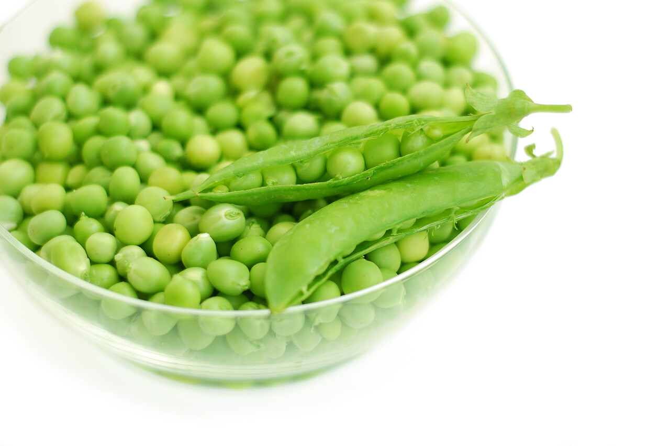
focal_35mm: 75
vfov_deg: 18.1
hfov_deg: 27.0
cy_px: 223
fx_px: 1395
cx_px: 335
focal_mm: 50
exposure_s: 1/200
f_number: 2.2
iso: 200
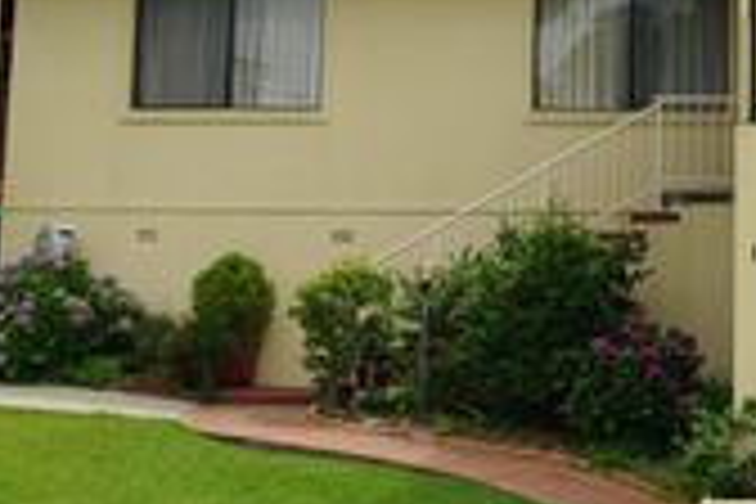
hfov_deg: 26.7
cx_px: 788
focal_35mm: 71
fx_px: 1489
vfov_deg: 19.1
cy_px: 146
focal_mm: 16.88
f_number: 8
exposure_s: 1/250
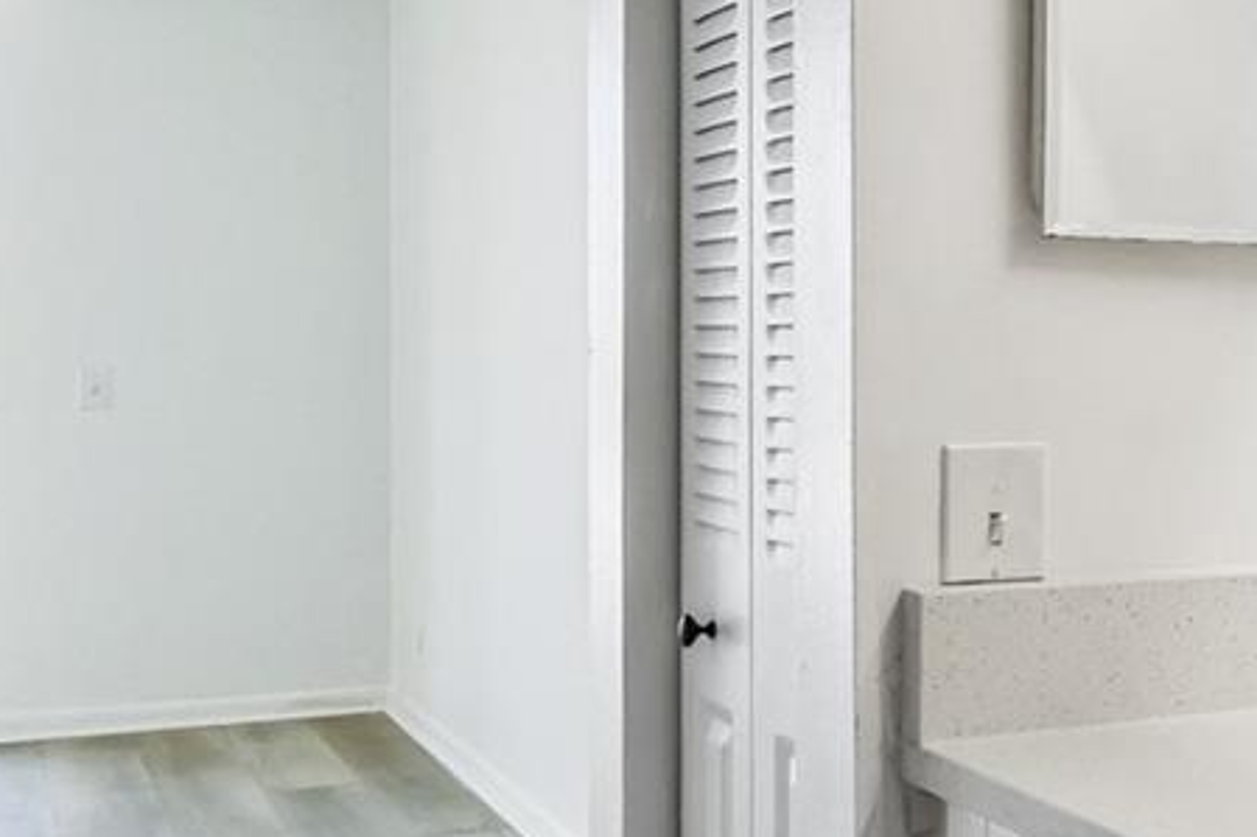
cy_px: 280
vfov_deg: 23.7
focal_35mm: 57
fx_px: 1989
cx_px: 1327
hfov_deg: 31.7
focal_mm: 16
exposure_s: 1/250
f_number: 8
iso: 1600
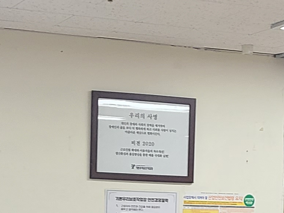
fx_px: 1116
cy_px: 314
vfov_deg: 10.5
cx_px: 158
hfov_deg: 14.5
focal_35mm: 136
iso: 100
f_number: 1.8
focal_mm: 5.4
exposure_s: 1/60
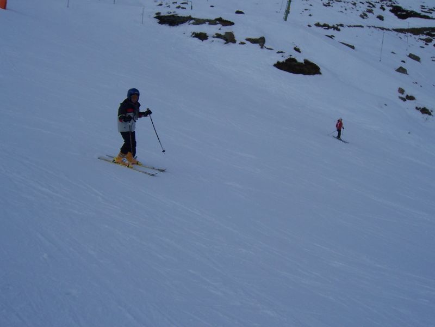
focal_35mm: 36
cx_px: 218
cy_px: 164
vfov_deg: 39.7
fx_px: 452
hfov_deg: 51.4
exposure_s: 1/800
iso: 80
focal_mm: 6.2
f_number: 4.5
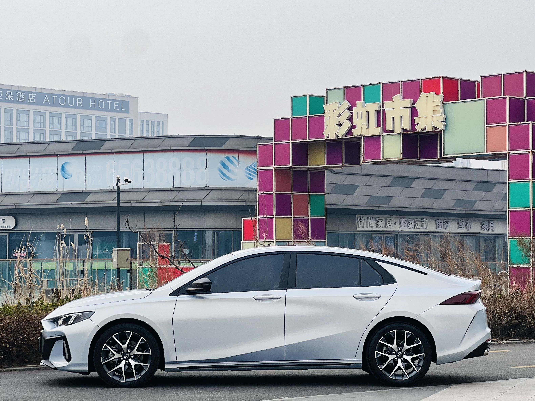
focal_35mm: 77
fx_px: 1190
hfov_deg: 25.3
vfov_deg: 19.1
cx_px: 268
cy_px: 200
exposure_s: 1/205
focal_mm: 9
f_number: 2.8
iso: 25
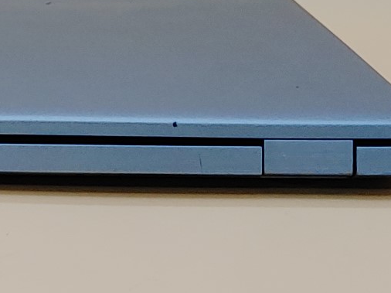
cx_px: -87
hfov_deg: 14.5
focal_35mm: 131
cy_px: -25
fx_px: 1479
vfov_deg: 11.2
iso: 50
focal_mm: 4.36
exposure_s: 1/98
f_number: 1.8
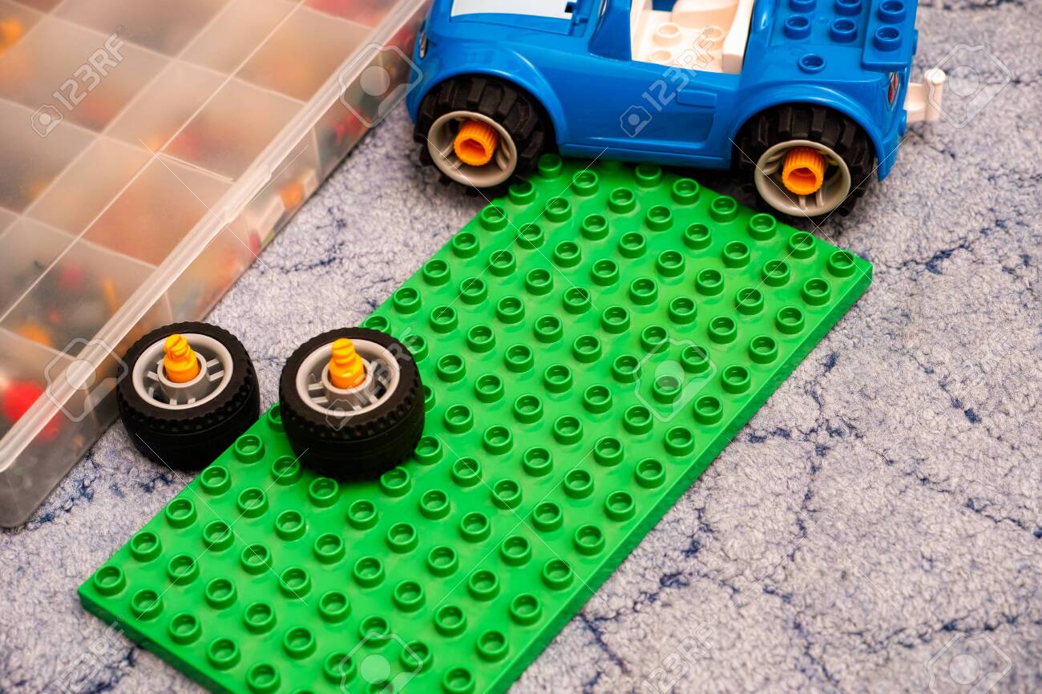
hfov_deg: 27.0
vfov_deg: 18.2
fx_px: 2170
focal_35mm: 75
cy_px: 347
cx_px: 521
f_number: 5
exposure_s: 1/200
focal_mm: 50
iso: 100
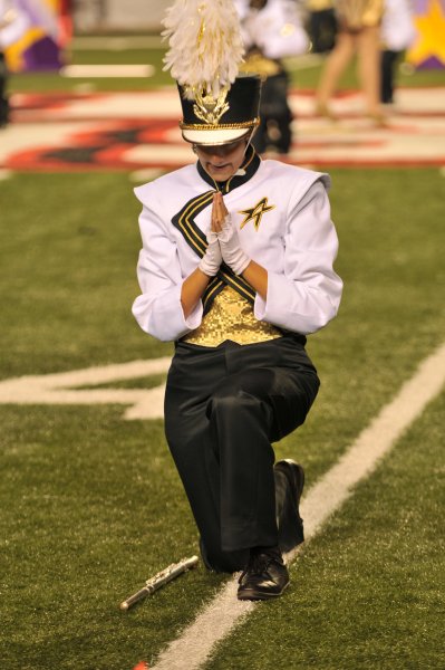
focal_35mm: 225
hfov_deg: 6.1
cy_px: 335
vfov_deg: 9.2
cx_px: 222
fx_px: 4179
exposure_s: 1/60
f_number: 2.8
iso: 200
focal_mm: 150
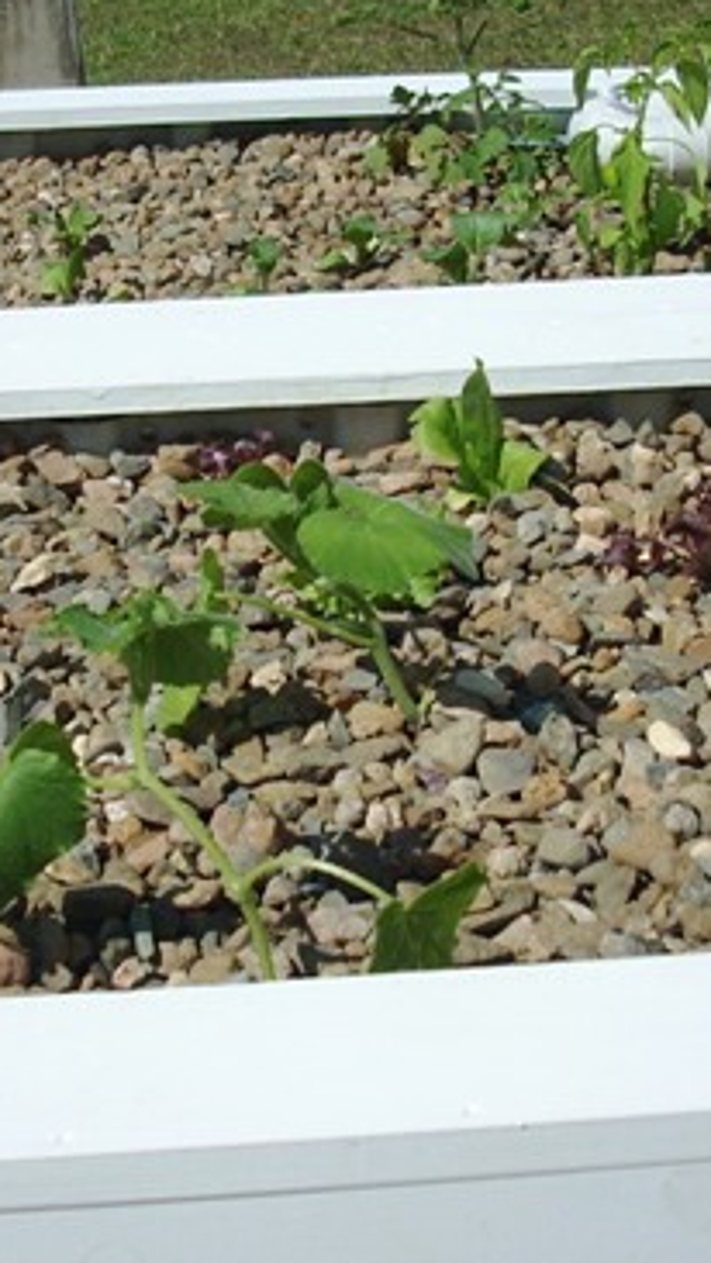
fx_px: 2948
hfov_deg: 13.7
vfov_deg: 24.2
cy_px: 528
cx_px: 238
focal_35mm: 88
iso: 64
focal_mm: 6.2
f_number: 5.6
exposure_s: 1/621
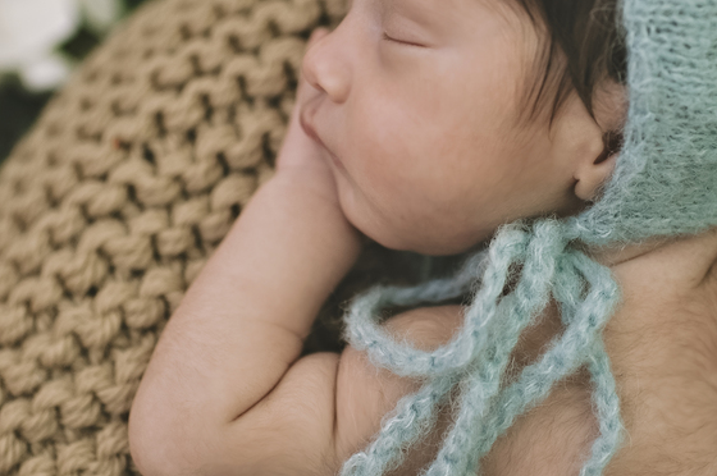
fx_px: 1492
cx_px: 470
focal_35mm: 75
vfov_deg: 18.0
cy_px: 113
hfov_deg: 26.9
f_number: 2.2
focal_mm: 35
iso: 320
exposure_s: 1/125
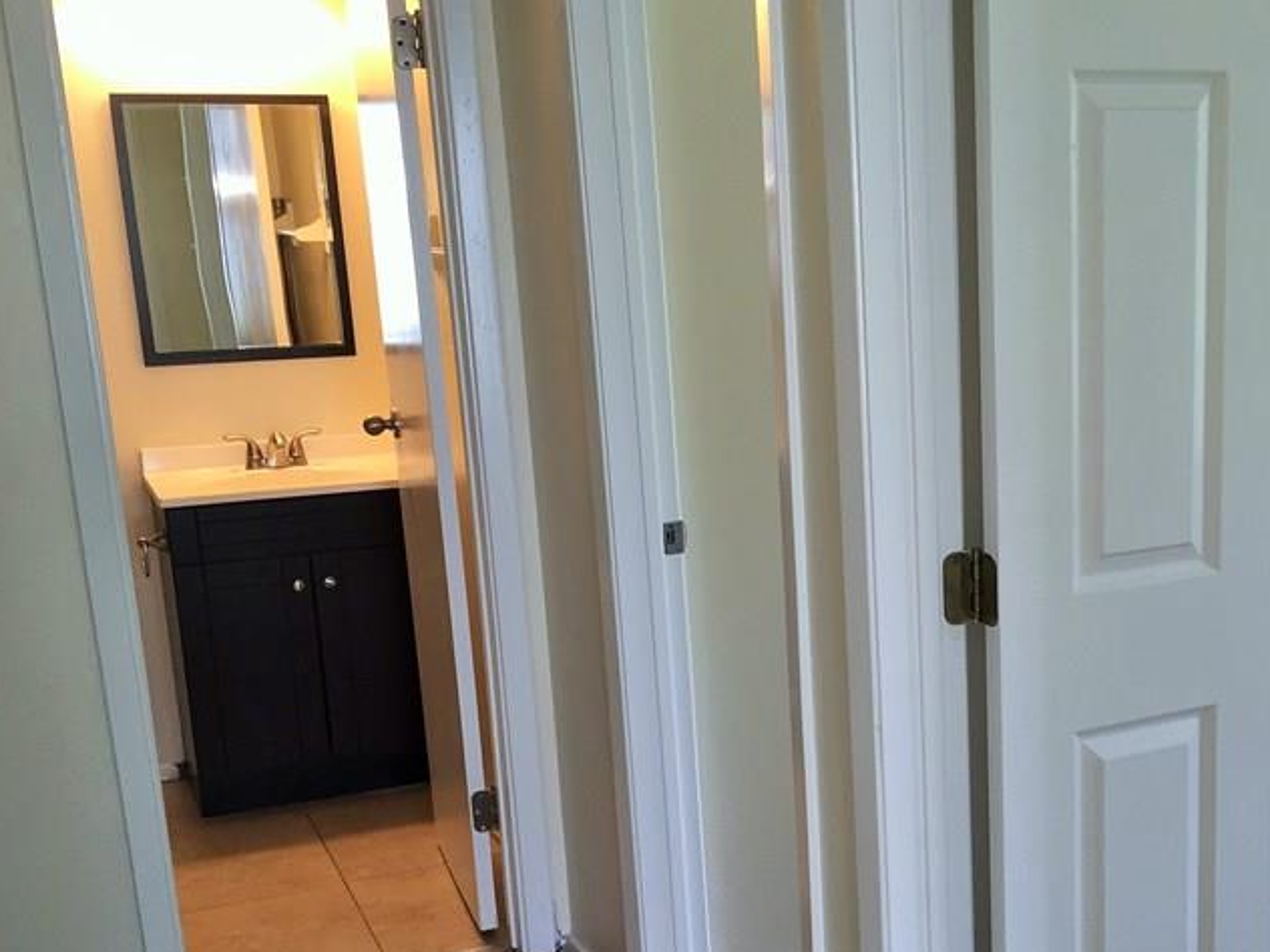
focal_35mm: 47
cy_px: 641
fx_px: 1724
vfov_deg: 30.6
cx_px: 952
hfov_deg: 39.3
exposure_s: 1/30
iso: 50
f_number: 2.2
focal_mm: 4.15
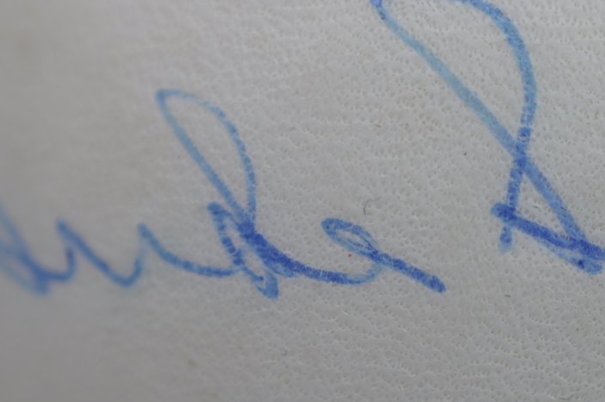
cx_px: 556
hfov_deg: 13.9
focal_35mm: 146
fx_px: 2450
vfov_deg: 9.4
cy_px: 187
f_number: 3.5
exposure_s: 1/50
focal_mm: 40
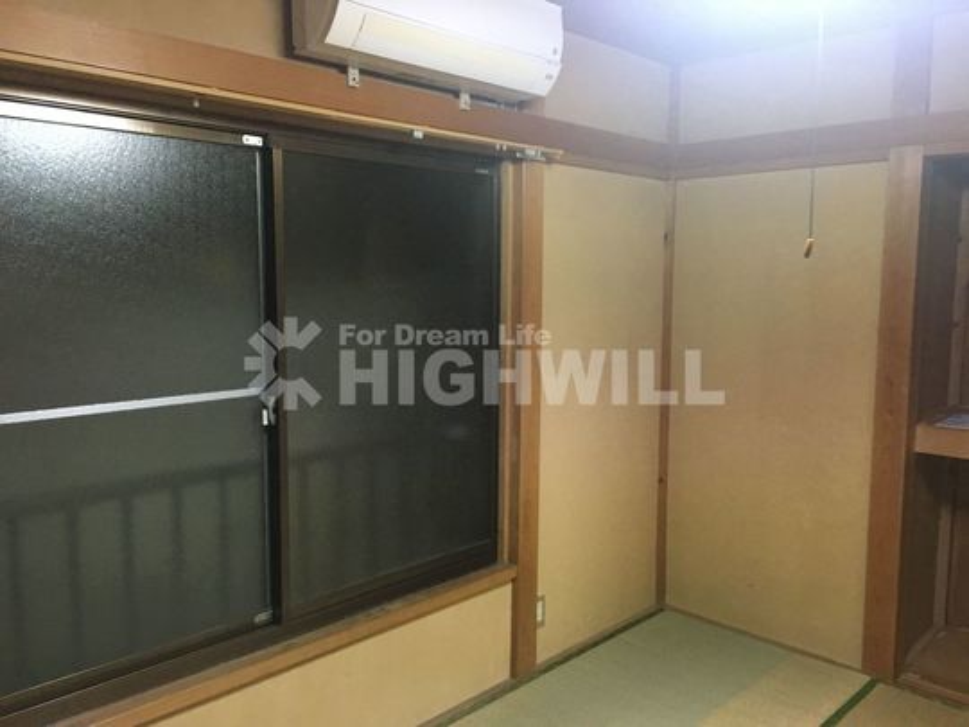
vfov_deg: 48.2
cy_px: 364
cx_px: 484
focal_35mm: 29
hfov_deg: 61.7
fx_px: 812
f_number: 2.2
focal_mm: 4.15
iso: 200
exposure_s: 1/30
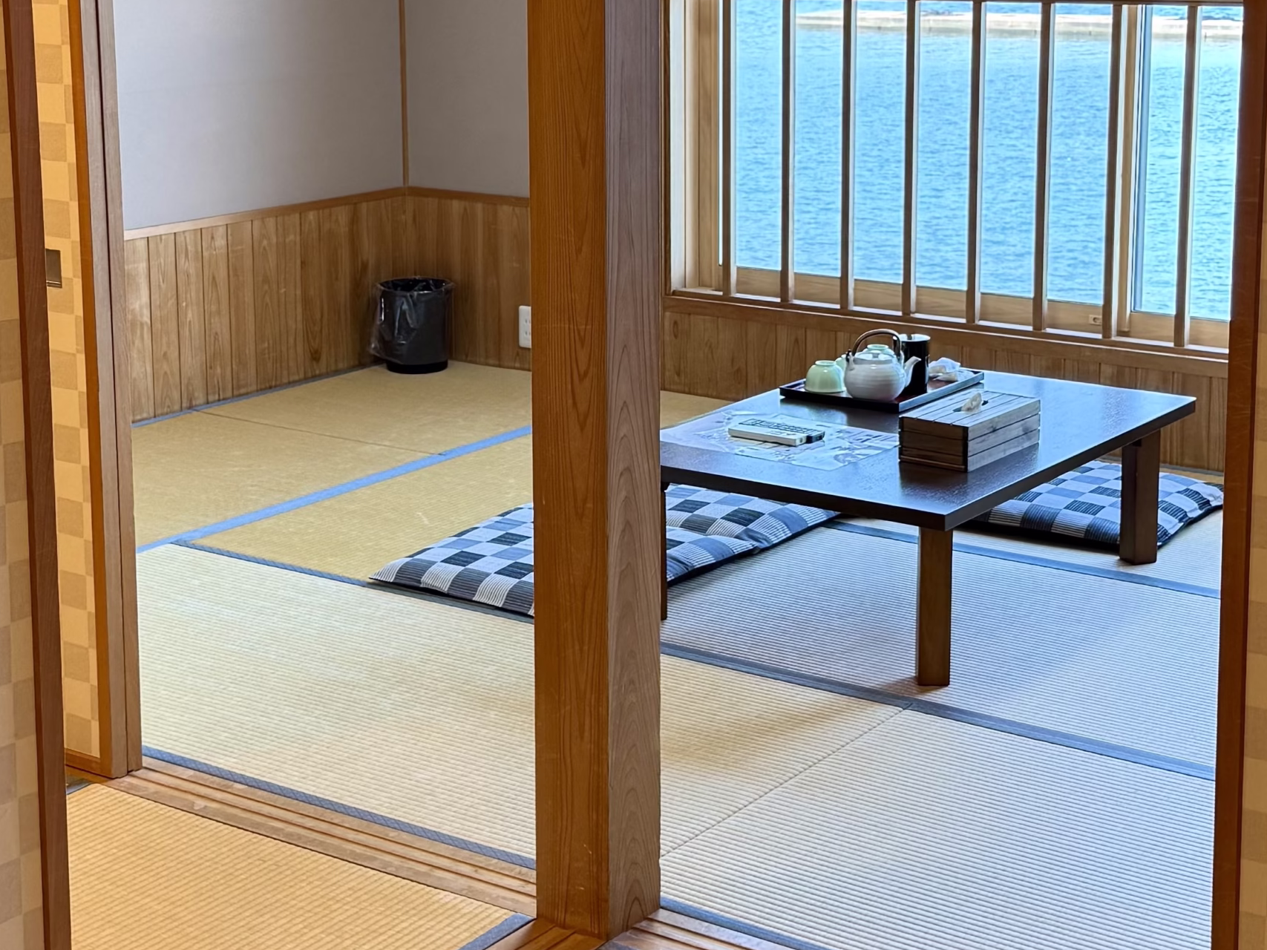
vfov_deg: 39.5
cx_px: 865
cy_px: 387
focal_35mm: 36
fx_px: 1318
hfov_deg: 50.3
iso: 125
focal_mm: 6.76
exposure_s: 1/100
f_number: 1.78
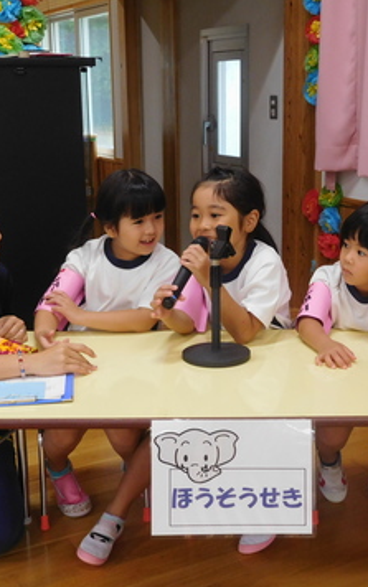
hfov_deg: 25.9
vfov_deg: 40.3
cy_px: 294
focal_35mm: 50
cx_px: 203
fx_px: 801
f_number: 3.8
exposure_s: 1/30
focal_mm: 6.2
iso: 320
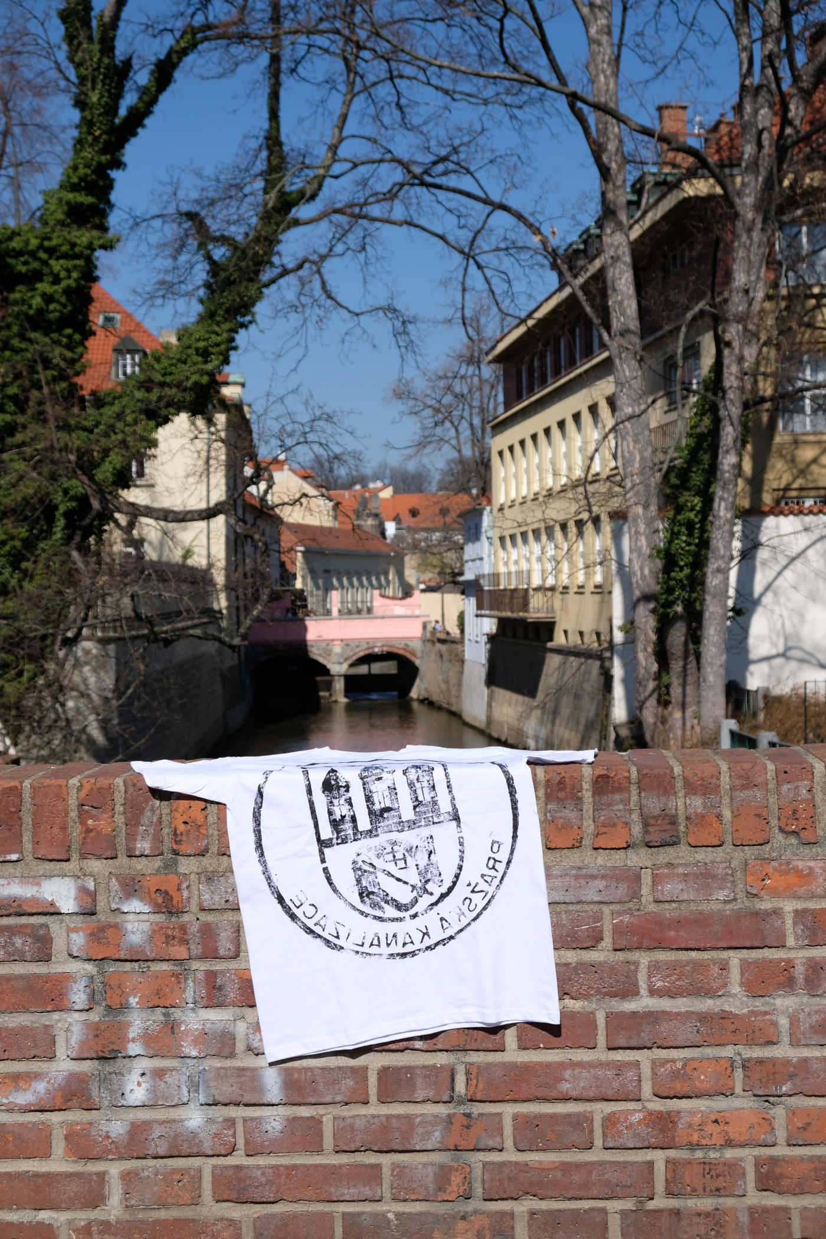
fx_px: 1755
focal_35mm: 51
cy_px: 620
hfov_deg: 26.5
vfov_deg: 38.9
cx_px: 413
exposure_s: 1/1250
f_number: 5.6
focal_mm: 34.3
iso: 200
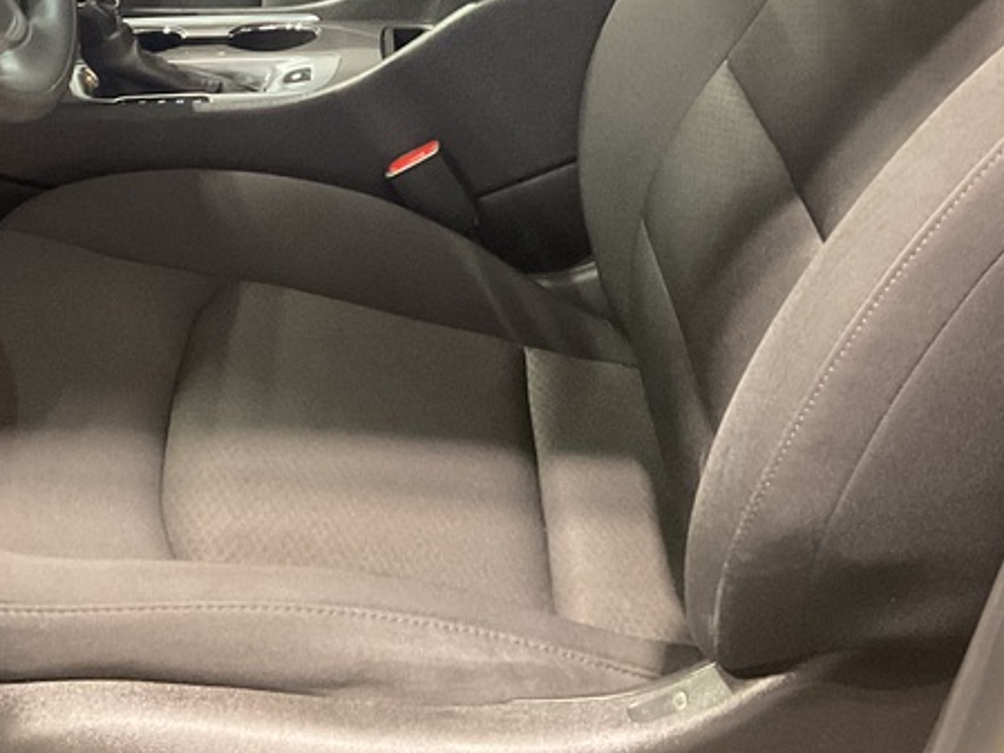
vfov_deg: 22.5
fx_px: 1799
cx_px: 387
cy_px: -38
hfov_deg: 31.1
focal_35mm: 62
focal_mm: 3
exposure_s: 1/30
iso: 400
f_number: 1.8
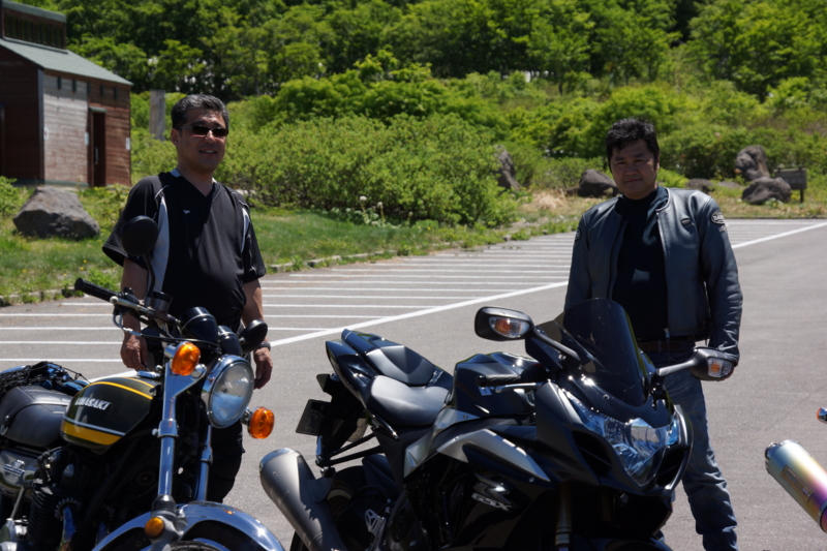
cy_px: 276
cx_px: 414
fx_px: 3169
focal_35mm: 138
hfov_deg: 14.9
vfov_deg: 9.9
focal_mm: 92
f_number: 8
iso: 100
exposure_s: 1/320
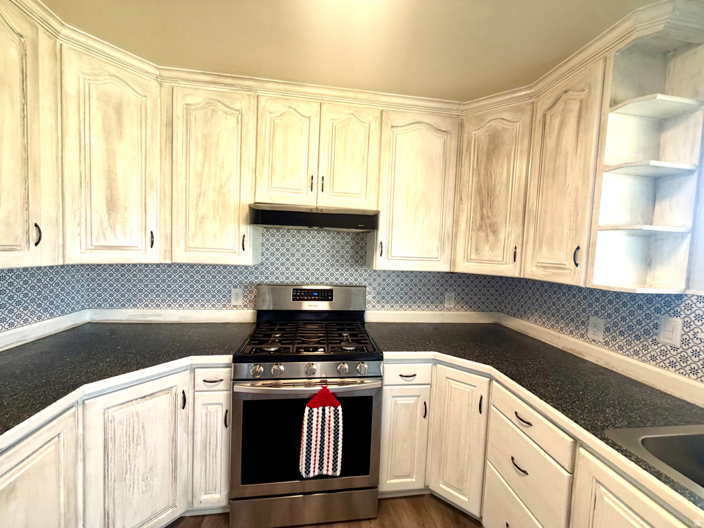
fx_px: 285
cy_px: 264
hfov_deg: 102.1
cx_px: 352
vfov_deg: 85.7
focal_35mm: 14
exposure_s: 1/60
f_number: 2.2
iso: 160
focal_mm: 2.22
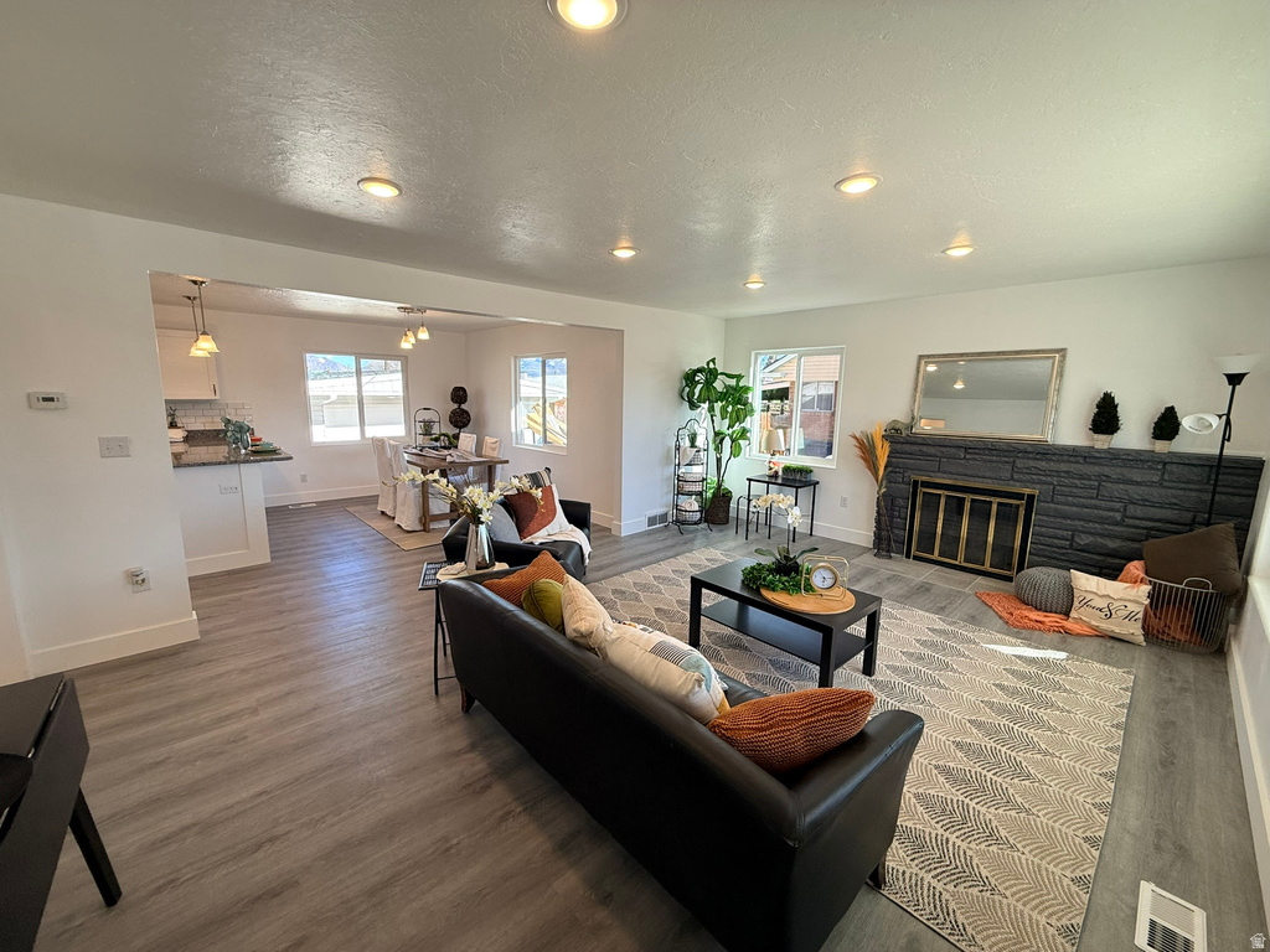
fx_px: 514
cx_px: 635
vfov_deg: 85.7
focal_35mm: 14
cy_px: 476
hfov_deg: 102.1
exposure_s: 1/135
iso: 64
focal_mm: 2.22
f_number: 2.2
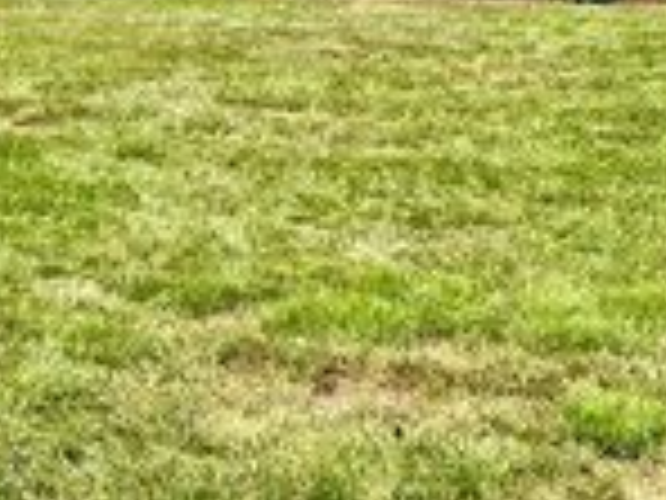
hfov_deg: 21.7
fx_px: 1693
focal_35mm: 88
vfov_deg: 15.0
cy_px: -336
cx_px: 54
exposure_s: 1/3460
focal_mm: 5.7
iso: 50
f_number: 1.5
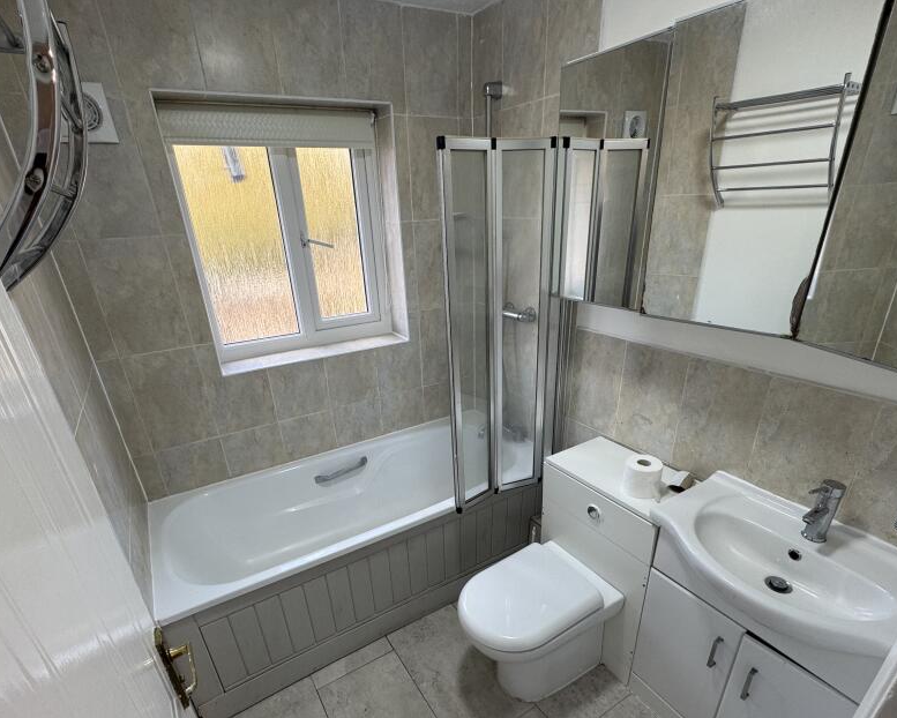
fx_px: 478
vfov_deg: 72.8
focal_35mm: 18
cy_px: 442
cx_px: 448
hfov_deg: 86.4
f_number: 2.2
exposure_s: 1/99
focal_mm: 2.22
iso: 64
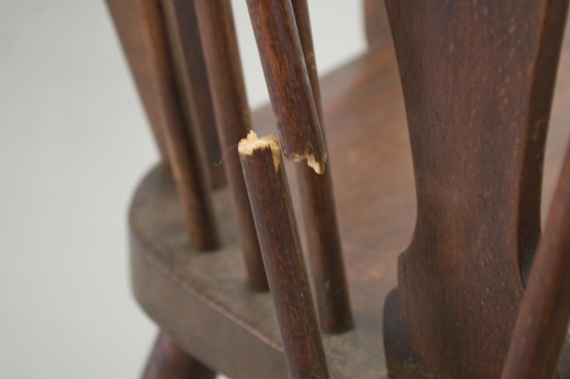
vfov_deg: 14.8
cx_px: 292
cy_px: 185
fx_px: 1455
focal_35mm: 92
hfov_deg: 22.2
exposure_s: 1/5
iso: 200
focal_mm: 52
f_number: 5.6
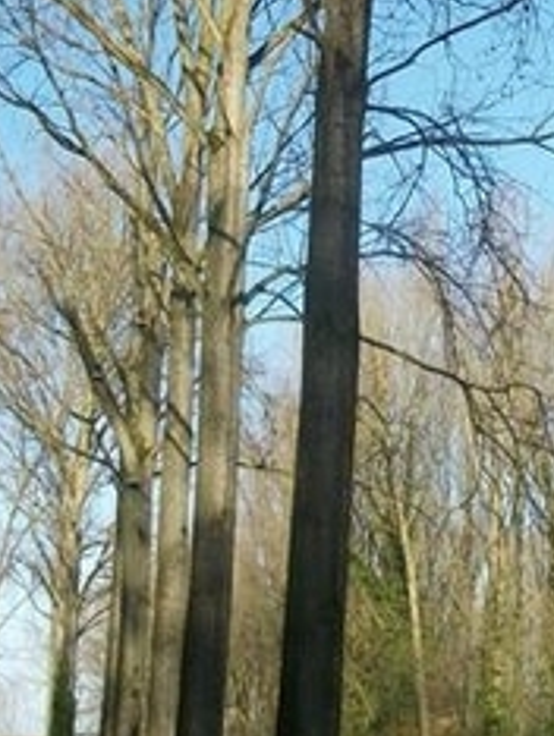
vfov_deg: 23.7
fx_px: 1747
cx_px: 453
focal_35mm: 82
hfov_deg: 17.8
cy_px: 233
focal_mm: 5.7
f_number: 2.9
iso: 80
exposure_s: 1/800
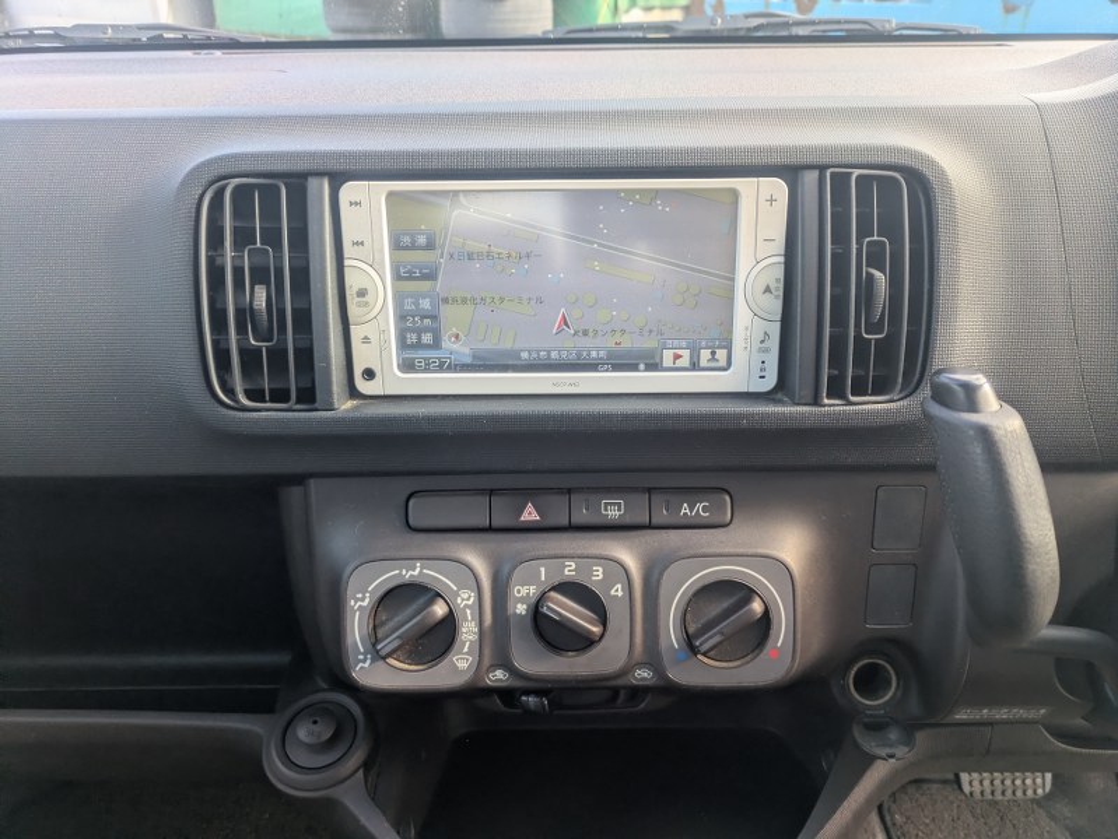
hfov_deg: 69.4
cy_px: 420
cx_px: 559
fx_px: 808
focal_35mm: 25
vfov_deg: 54.9
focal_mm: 5.43
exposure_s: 1/380
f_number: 1.89
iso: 137
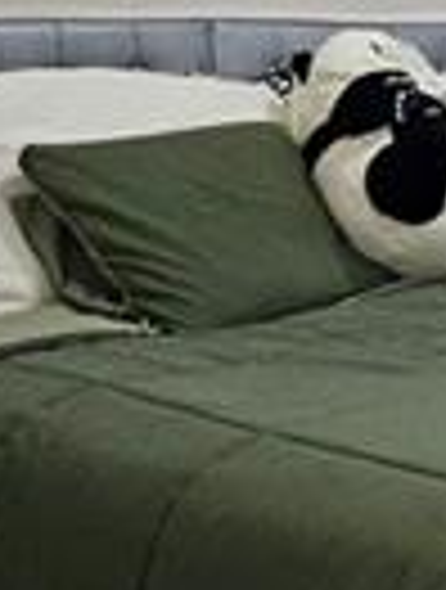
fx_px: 1299
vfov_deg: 24.9
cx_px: 978
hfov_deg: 14.7
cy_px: 72
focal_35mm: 76
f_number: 2.2
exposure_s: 1/40
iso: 320
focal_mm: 1.74
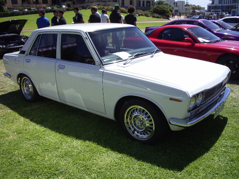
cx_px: 120
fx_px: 242
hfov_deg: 52.6
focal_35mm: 35
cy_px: 90
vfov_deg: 40.7
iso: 80
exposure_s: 1/640
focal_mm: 5.8
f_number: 4.3
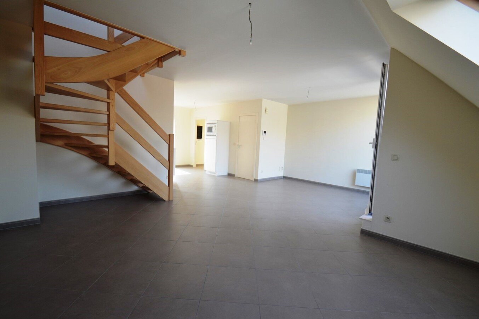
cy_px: 160
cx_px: 240
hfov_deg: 100.4
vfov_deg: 77.2
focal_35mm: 15
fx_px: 199
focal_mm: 10
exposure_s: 1/100
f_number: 5
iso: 400
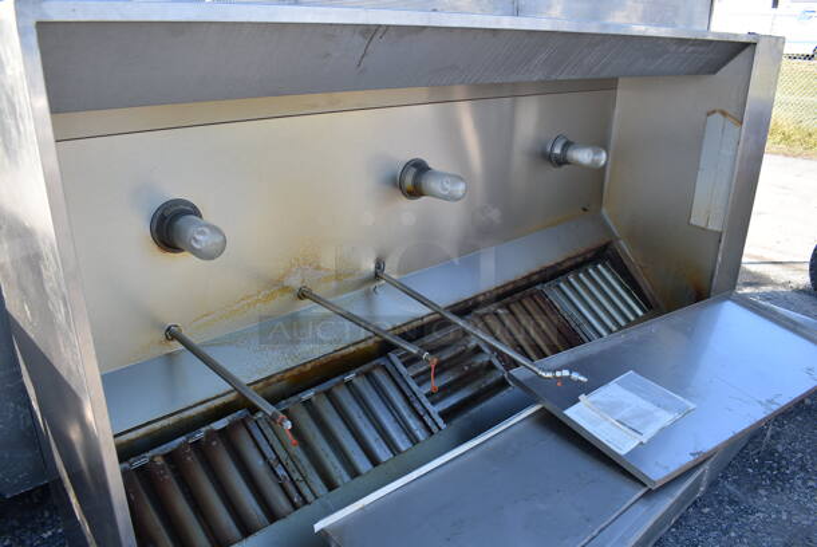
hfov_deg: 67.3
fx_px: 613
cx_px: 408
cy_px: 274
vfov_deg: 48.0
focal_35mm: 27
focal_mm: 18
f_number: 6.3
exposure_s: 1/160
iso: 200
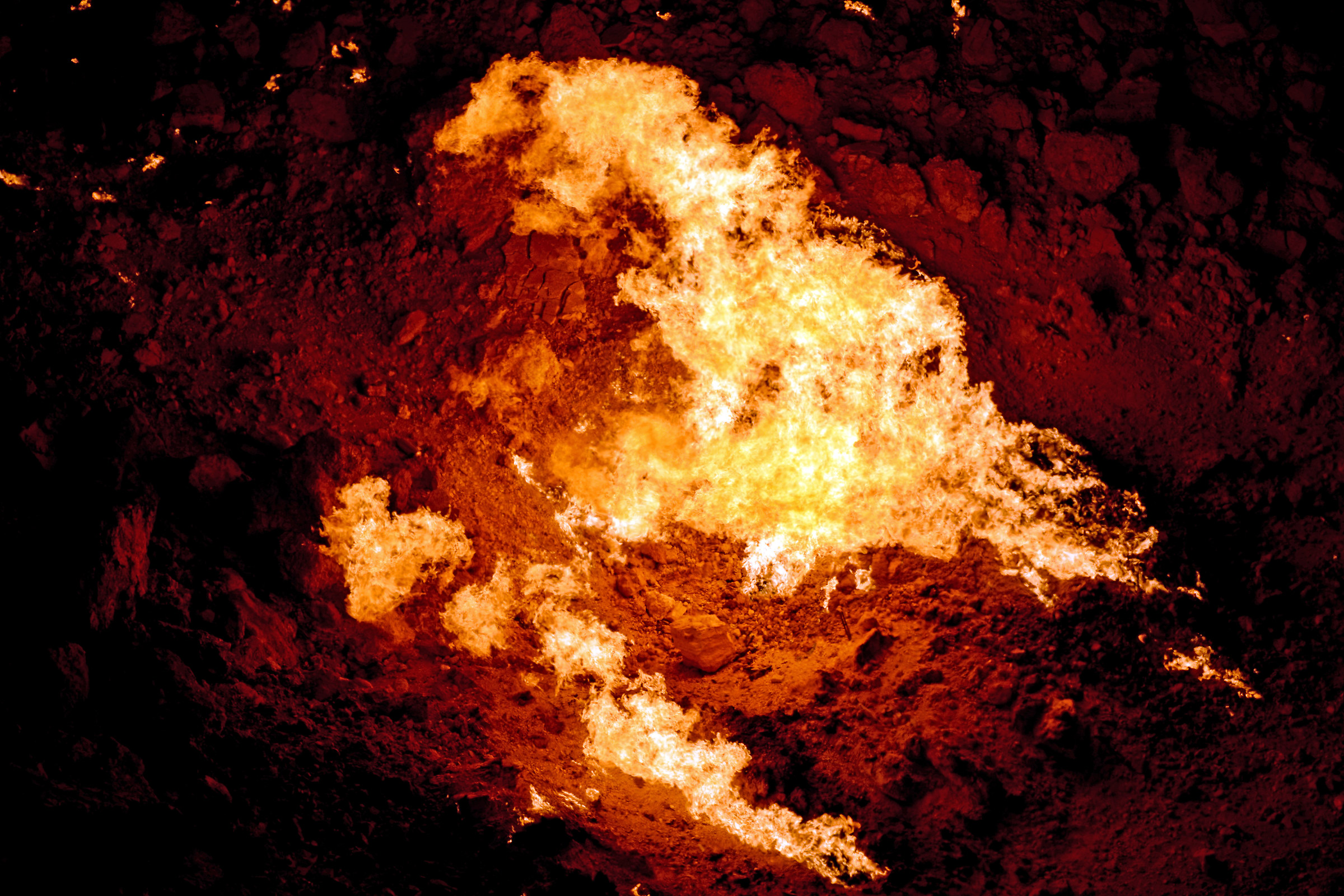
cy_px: 448
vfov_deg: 10.8
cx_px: 672
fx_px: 4760
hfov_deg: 16.1
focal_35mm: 128
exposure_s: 1/800
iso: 100
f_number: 4.8
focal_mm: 85
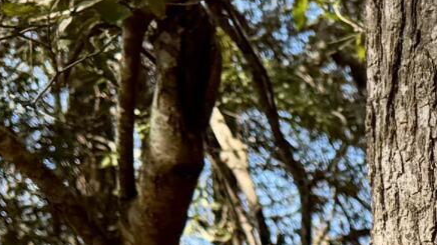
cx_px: 851
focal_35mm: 180
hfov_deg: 11.0
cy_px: 824
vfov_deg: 6.1
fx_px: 2085
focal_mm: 6.76
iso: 80
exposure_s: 1/888
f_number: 1.78
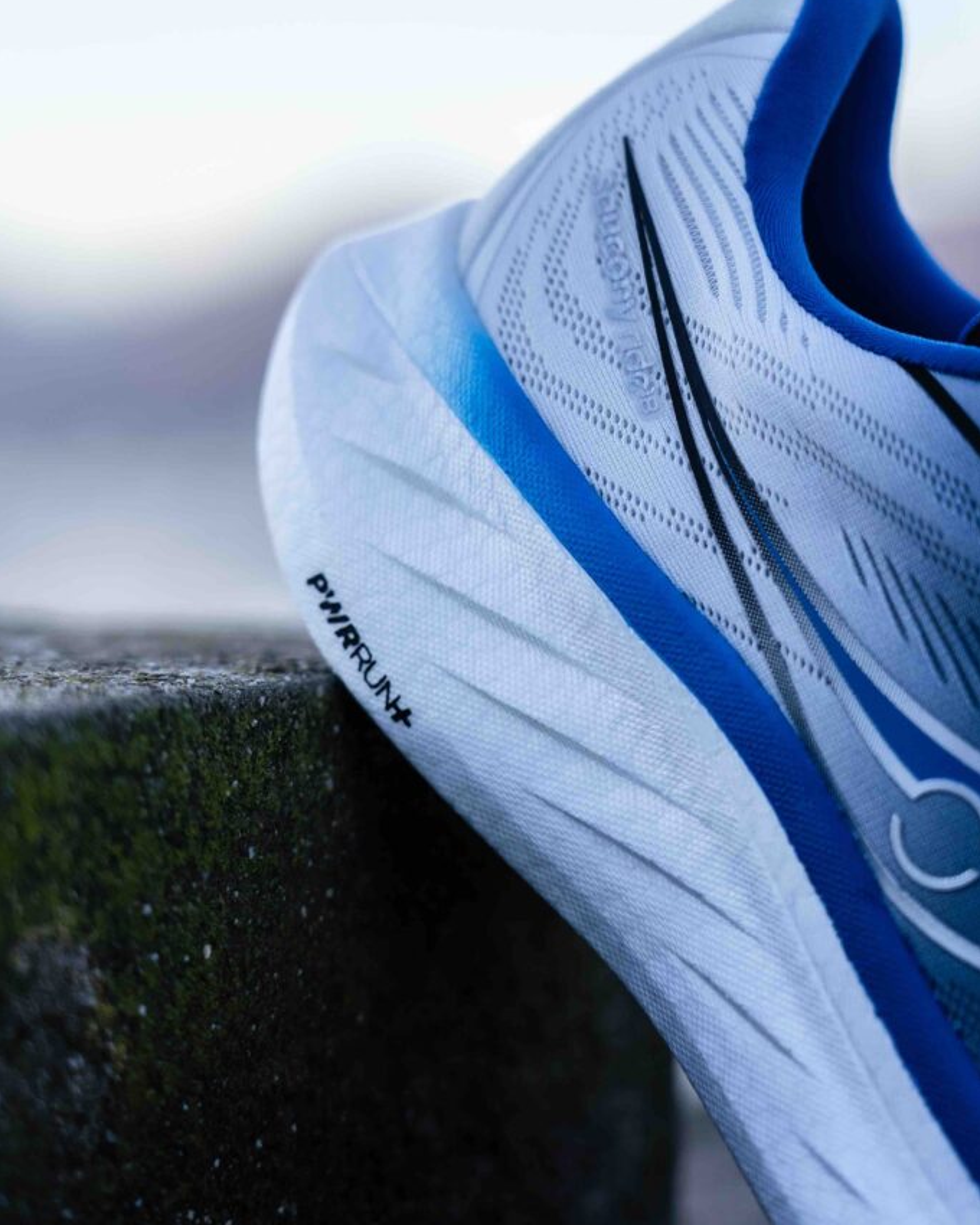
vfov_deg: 18.6
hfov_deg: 15.0
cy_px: 556
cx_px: 490
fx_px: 3734
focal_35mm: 103
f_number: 4
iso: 320
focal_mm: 91
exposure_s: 1/320
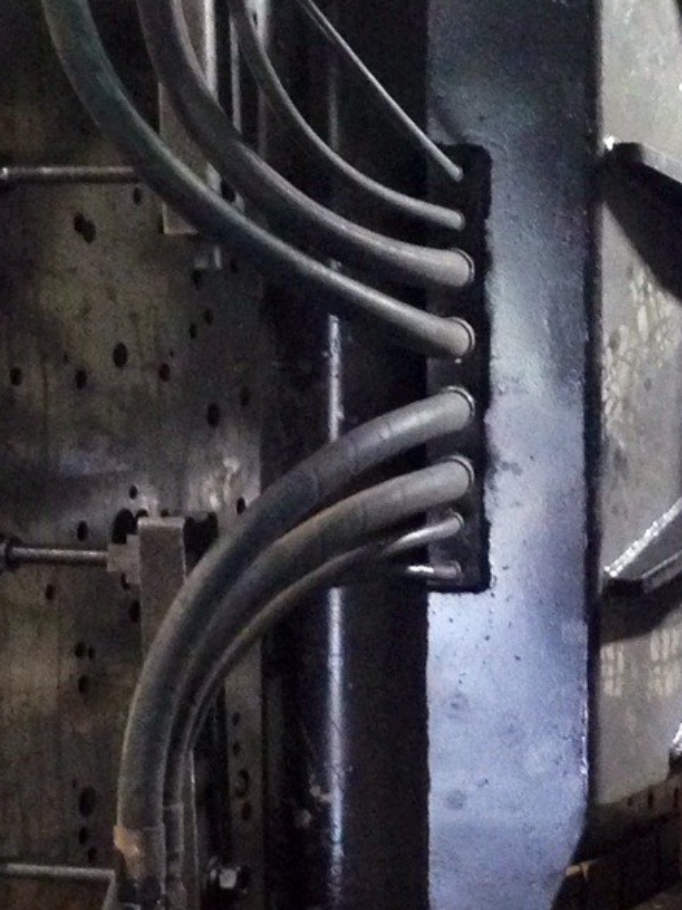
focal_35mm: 115
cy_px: 422
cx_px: 724
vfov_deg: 17.1
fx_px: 3021
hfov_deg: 12.7
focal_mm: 4.12
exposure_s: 1/20
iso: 400
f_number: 2.4
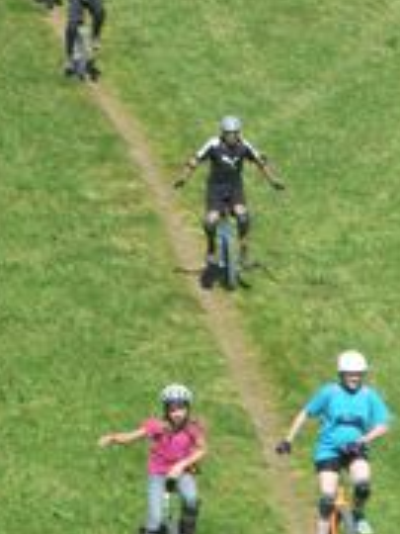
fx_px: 4807
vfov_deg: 6.3
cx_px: 240
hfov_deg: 4.8
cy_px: 479
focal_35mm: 312
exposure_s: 1/200
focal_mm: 21.3
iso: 125
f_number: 5.8
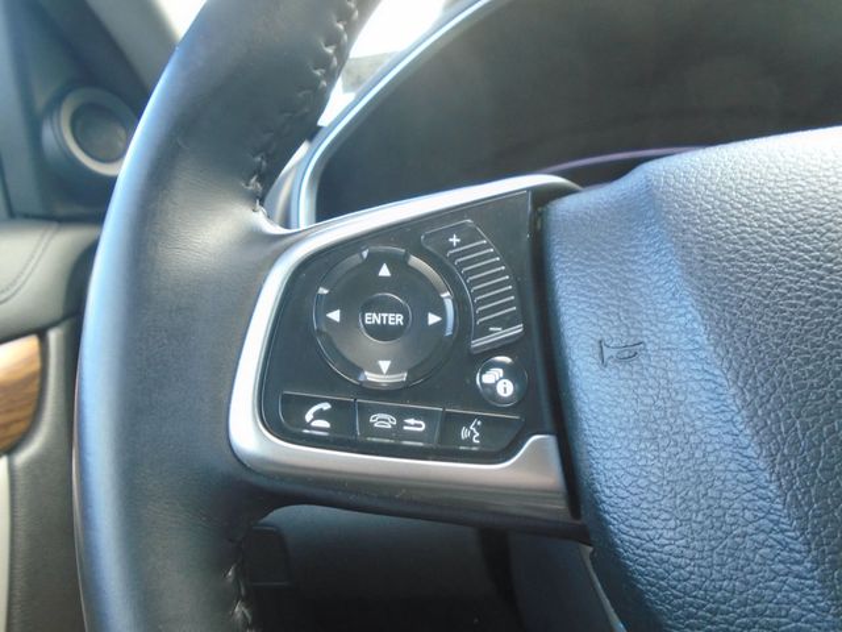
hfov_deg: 67.3
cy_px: 316
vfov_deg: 53.1
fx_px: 632
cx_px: 421
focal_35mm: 26
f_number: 3.2
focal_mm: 4.6
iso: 200
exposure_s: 1/30
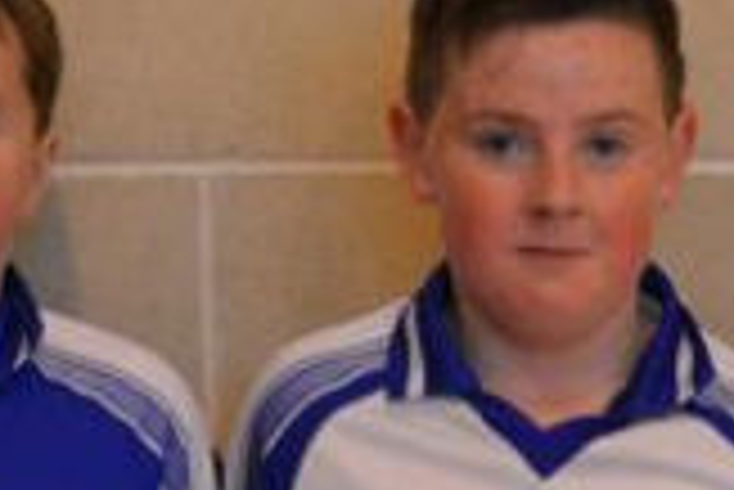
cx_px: 671
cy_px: 1106
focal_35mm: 180
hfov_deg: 11.3
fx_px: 3673
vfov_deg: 7.2
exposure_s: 1/60
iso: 720
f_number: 3.8
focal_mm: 20
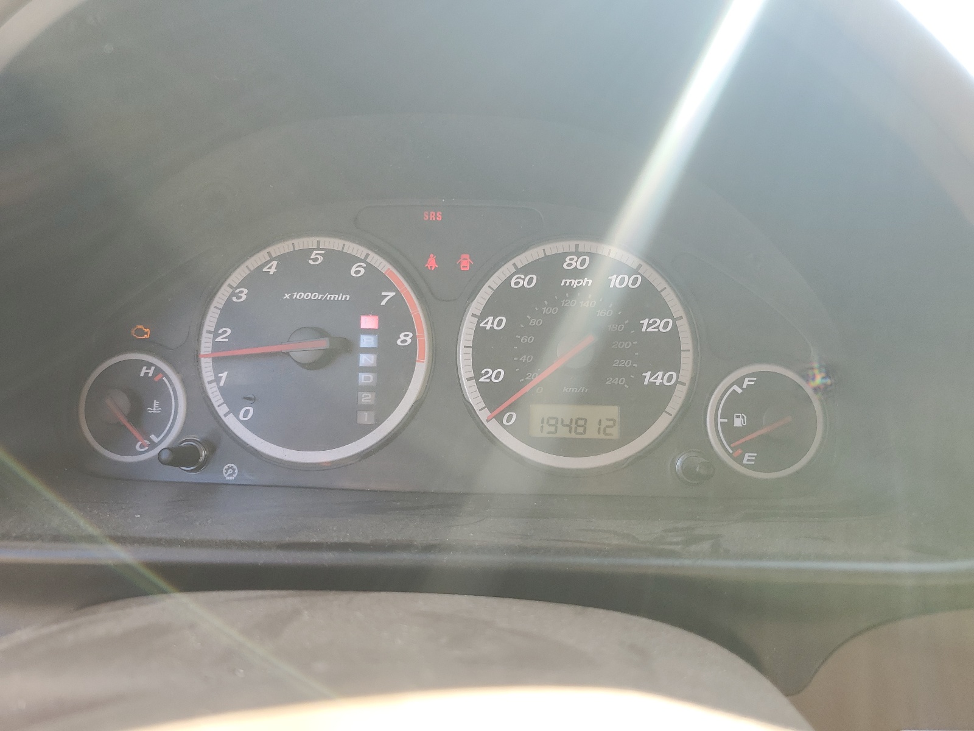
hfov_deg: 67.3
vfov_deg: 53.1
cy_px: 366
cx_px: 487
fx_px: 732
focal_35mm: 26
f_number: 1.5
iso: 50
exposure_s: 1/179
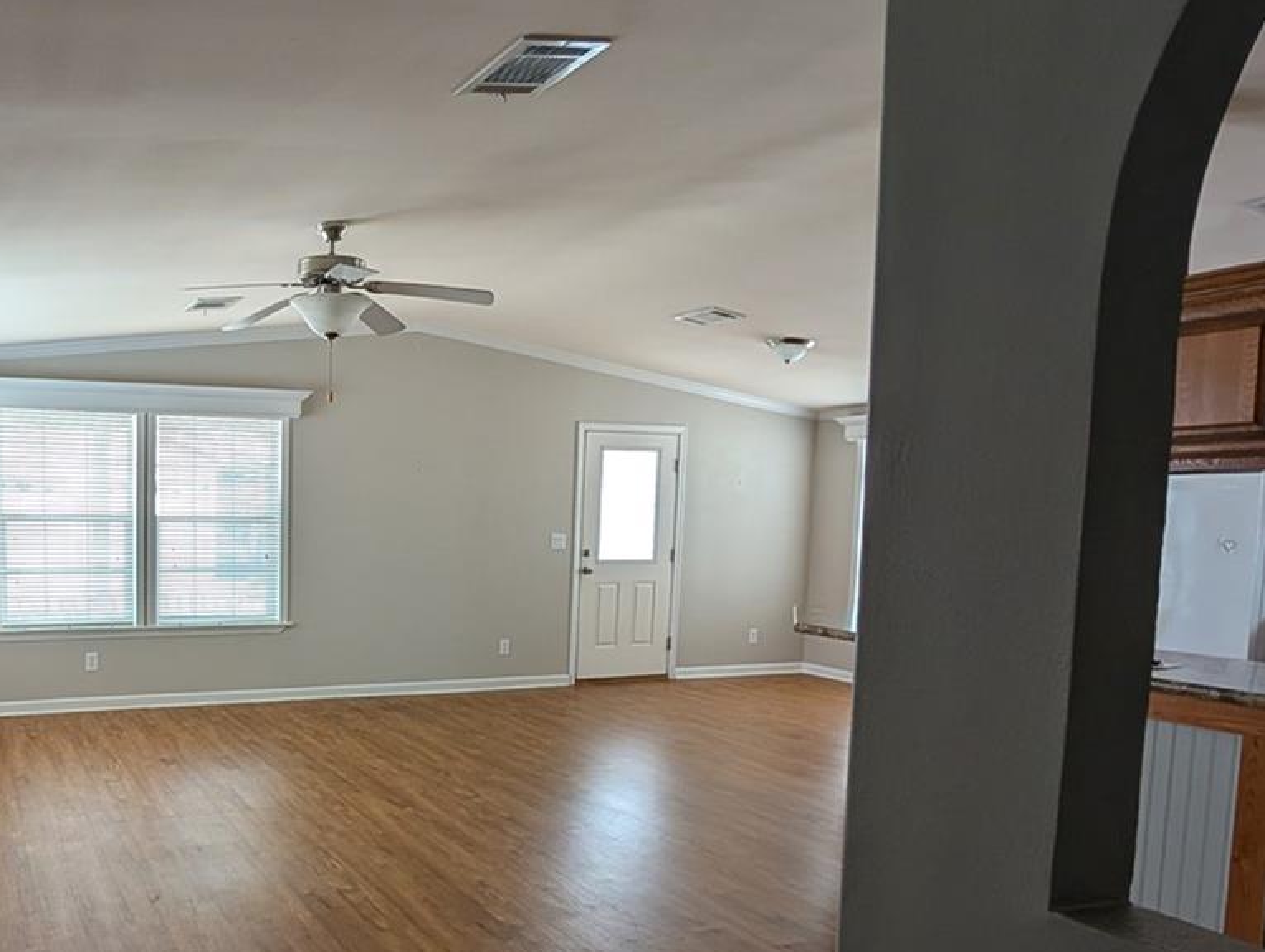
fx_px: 915
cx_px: 313
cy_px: 593
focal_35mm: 25
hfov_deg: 65.0
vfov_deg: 54.4
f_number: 1.7
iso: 116
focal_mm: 2.02
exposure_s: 1/92.3
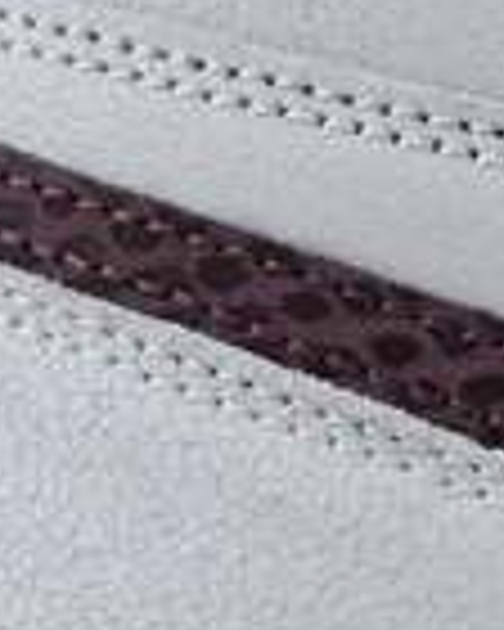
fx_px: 6508
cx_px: 1764
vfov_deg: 5.5
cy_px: 369
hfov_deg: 4.2
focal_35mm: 349
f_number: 10
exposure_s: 1/200
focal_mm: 29
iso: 1000
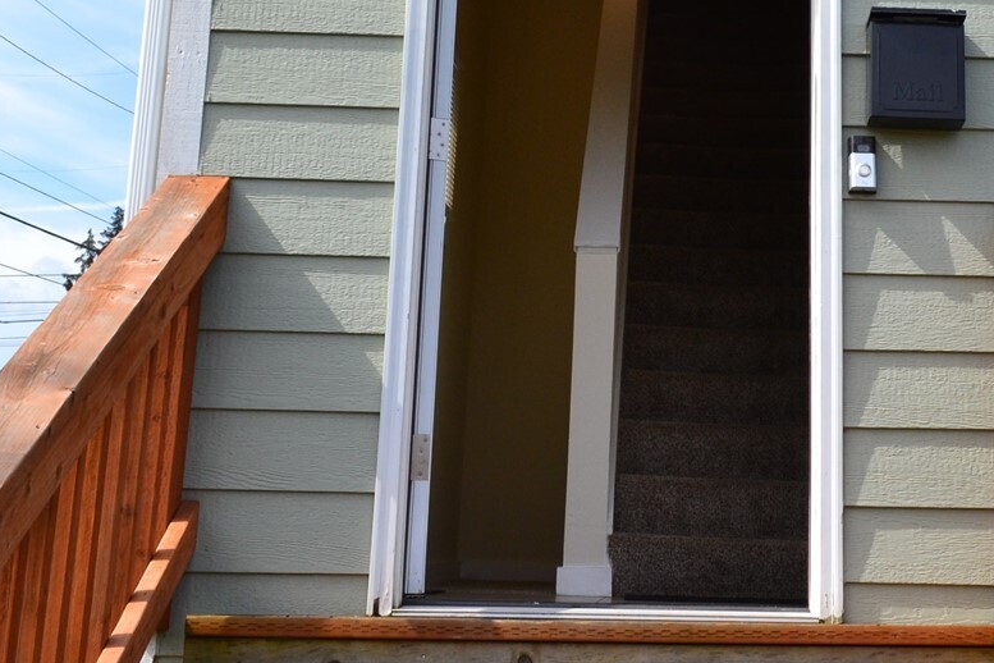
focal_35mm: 59
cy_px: 107
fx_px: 1629
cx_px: 729
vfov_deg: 22.6
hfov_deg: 33.4
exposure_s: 1/320
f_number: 10
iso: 400
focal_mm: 18
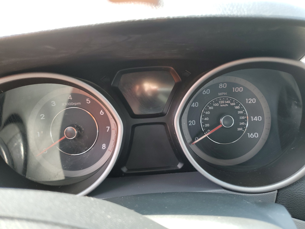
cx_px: 152
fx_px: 229
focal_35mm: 26
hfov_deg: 67.3
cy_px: 114
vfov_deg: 53.1
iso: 60
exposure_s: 1/120
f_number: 1.5
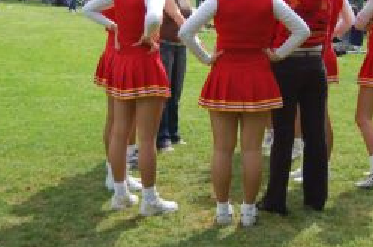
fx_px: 848
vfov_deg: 16.4
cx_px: 225
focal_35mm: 82
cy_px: 33
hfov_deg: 24.8
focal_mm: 30
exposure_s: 1/1000
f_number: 4.2
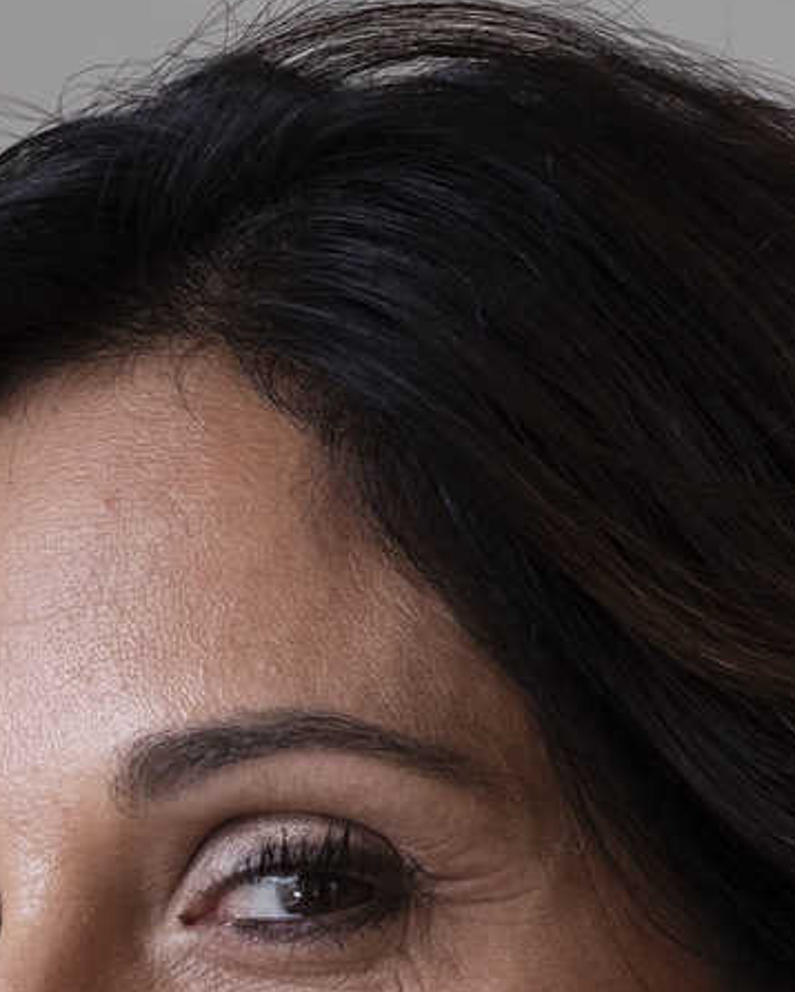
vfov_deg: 6.7
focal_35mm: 282
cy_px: 1565
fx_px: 8288
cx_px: 572
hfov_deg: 5.5
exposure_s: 1/160
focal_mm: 56
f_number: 5
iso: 200
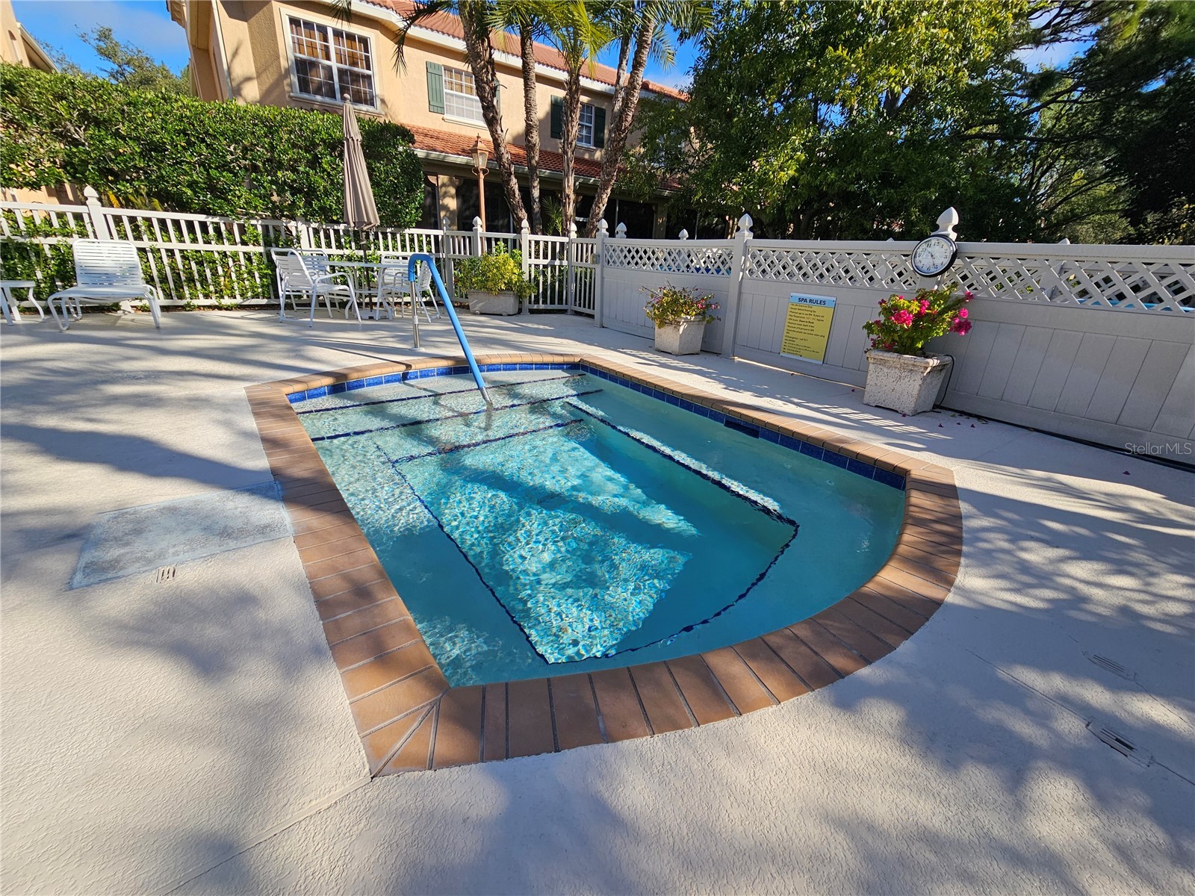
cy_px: 448
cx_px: 598
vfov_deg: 89.9
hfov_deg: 106.2
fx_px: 449
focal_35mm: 13
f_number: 2.2
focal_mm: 2.2
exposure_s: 1/2222
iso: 50
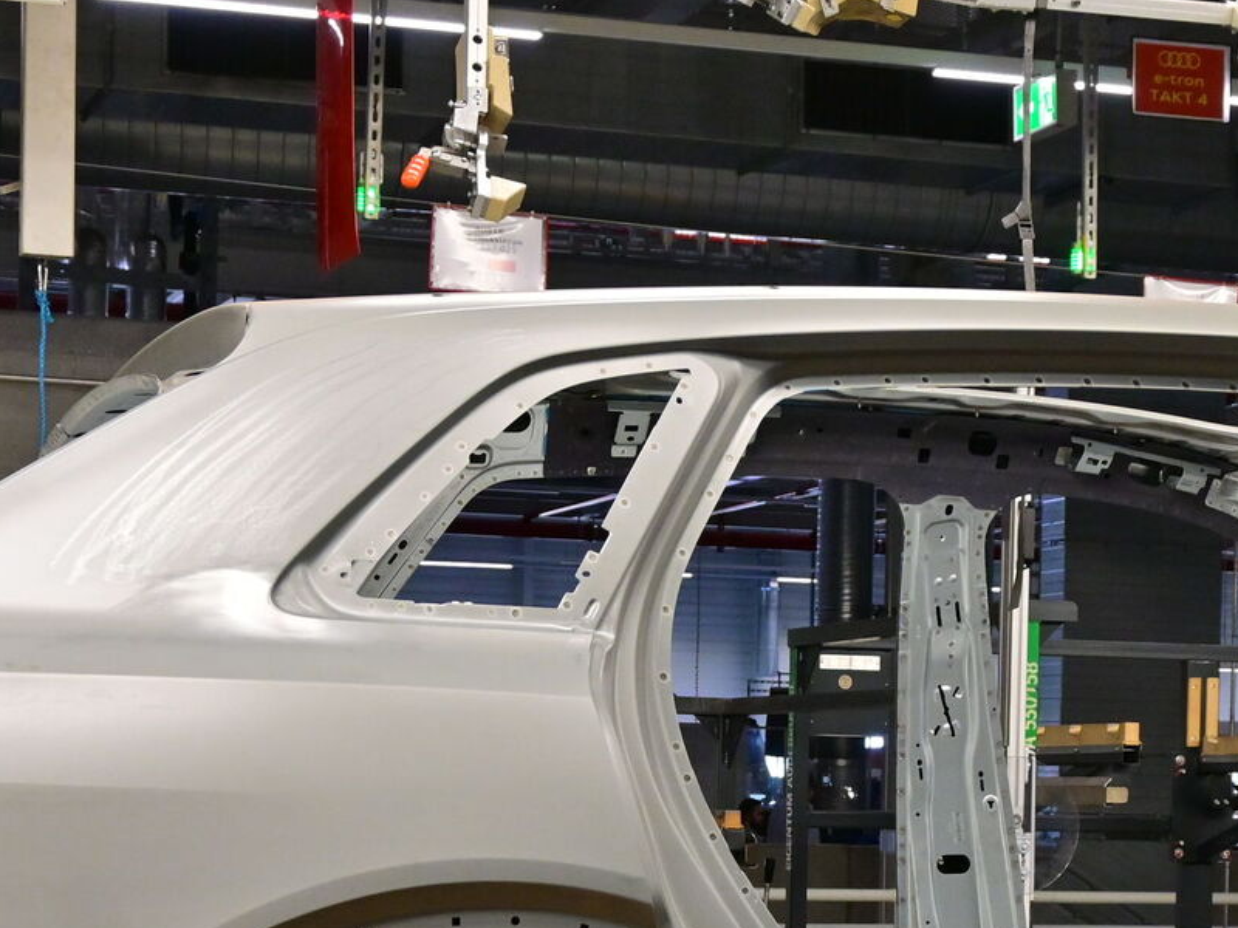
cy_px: 875
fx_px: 3219
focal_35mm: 90
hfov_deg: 21.7
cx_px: 761
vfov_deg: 16.2
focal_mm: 26
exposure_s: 1/200
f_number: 5.6
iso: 1000
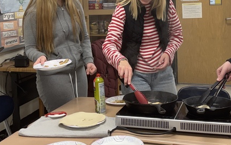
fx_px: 384
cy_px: 26
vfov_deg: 21.0
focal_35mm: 61
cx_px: 119
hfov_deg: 33.5
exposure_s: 1/120
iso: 160
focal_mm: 6.76
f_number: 1.78
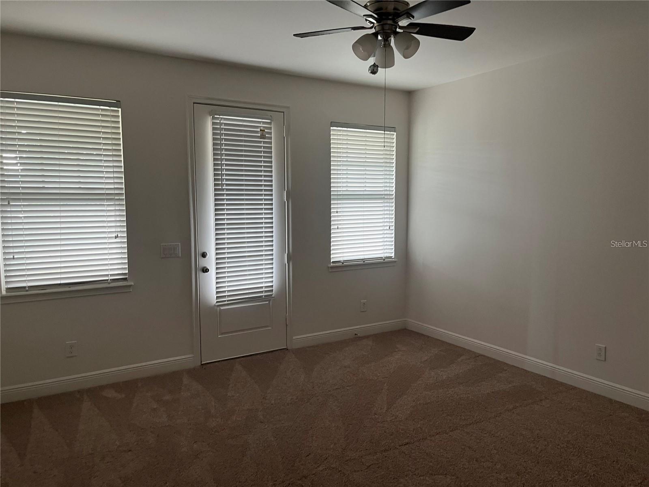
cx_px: 324
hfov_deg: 67.3
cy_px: 244
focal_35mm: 26
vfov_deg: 53.1
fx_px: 487
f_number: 1.6
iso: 160
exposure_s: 1/60
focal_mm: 5.1
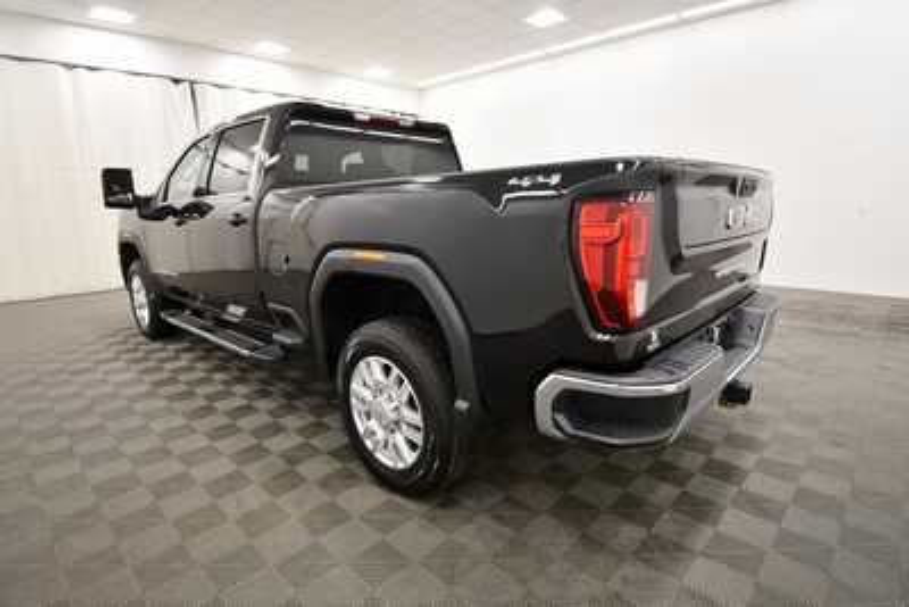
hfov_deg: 86.9
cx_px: 454
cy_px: 304
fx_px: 480
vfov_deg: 64.6
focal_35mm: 19
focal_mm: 13
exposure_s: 1/125
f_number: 4.8
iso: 1000
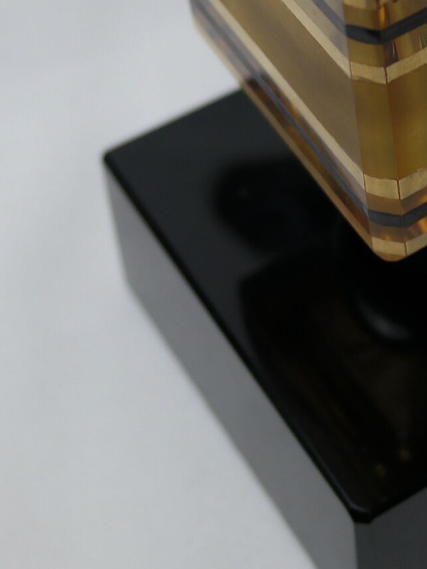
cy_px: -3
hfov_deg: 14.5
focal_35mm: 100
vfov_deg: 19.1
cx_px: 441
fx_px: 1644
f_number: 3.5
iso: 200
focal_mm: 20
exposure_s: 1/60
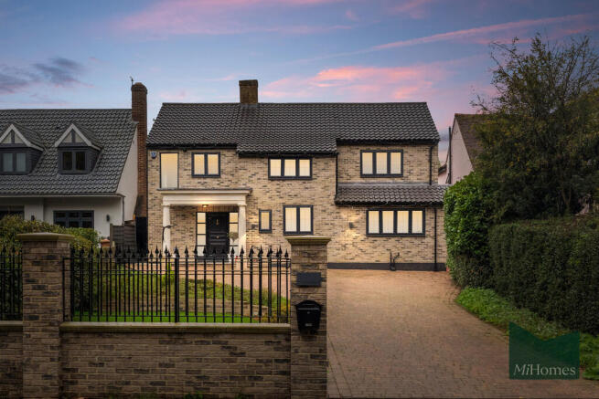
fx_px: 616
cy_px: 200
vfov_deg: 36.0
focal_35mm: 37
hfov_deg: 51.9
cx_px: 300
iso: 500
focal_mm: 25
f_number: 7.1
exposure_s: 1/500
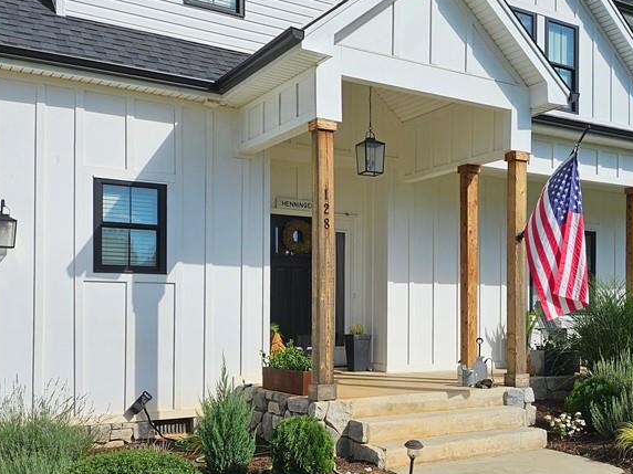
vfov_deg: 33.5
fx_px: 786
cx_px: 432
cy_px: 289
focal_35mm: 43
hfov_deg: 43.1
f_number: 1.8
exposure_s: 1/7158
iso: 50
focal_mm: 5
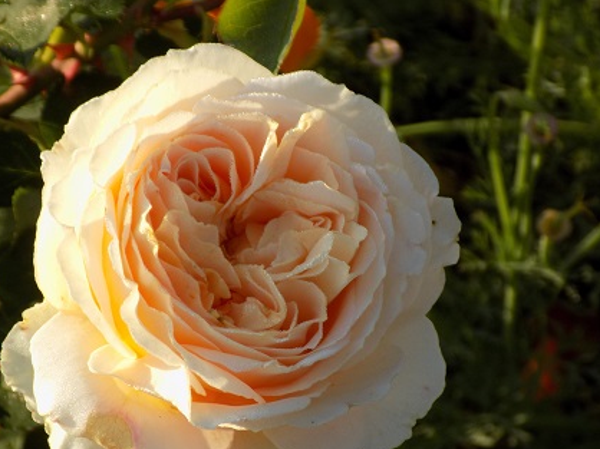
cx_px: 261
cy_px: 255
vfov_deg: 7.7
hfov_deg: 10.3
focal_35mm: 193
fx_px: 3343
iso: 80
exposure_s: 1/200
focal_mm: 29.9
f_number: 5.3
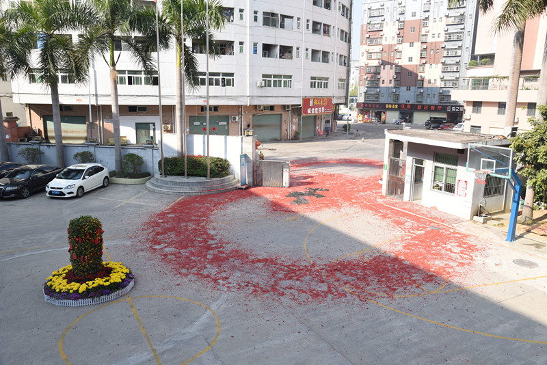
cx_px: 274
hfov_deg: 61.9
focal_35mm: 30
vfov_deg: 43.6
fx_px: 456
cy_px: 182
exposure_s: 1/400
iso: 800
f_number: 10
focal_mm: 30
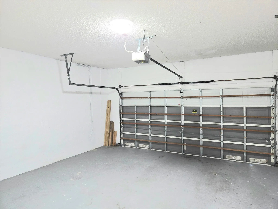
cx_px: 139
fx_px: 185
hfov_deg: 73.9
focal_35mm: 23
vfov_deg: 58.9
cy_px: 104
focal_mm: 5.4
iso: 160
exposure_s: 1/12
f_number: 1.8
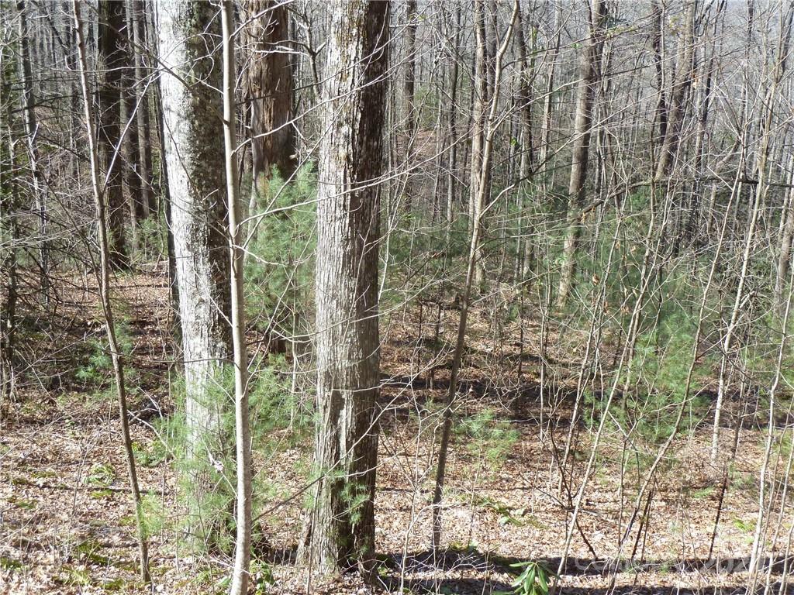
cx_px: 397
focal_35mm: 42
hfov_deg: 44.8
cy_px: 298
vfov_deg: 34.3
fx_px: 963
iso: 160
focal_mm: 6.9
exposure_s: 1/250
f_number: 4
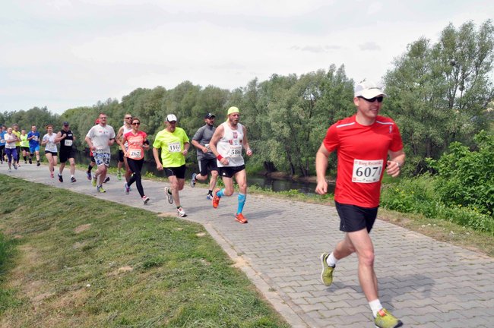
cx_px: 247
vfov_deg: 39.9
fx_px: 452
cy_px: 164
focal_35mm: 33
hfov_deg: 57.3
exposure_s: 1/200
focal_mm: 22
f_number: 25
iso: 800
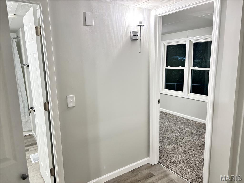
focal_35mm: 26
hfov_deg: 67.3
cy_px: 92
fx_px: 183
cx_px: 122
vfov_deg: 53.1
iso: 320
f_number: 1.6
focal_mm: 5.96
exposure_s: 1/60
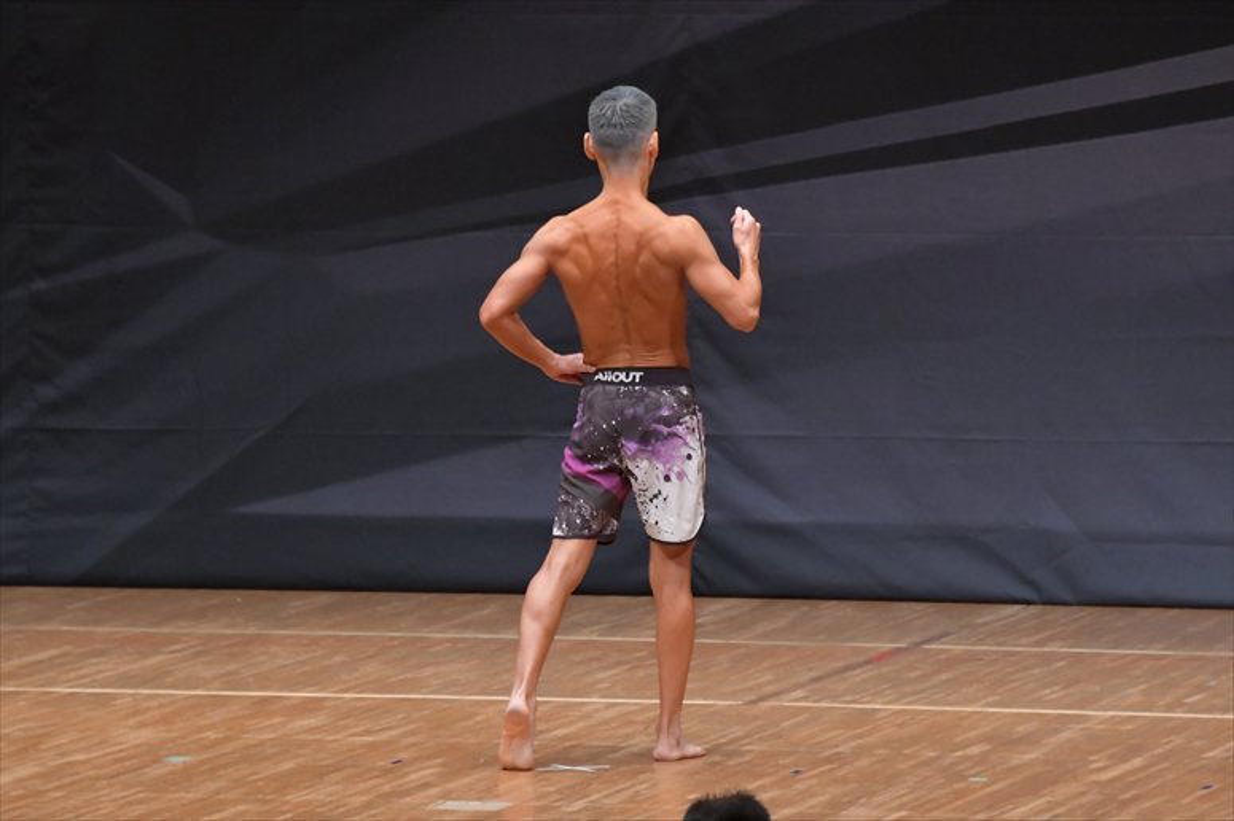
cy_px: 410
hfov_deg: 7.2
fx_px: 9765
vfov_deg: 4.8
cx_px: 617
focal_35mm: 285
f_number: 5.6
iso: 6400
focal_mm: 190
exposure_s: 1/400
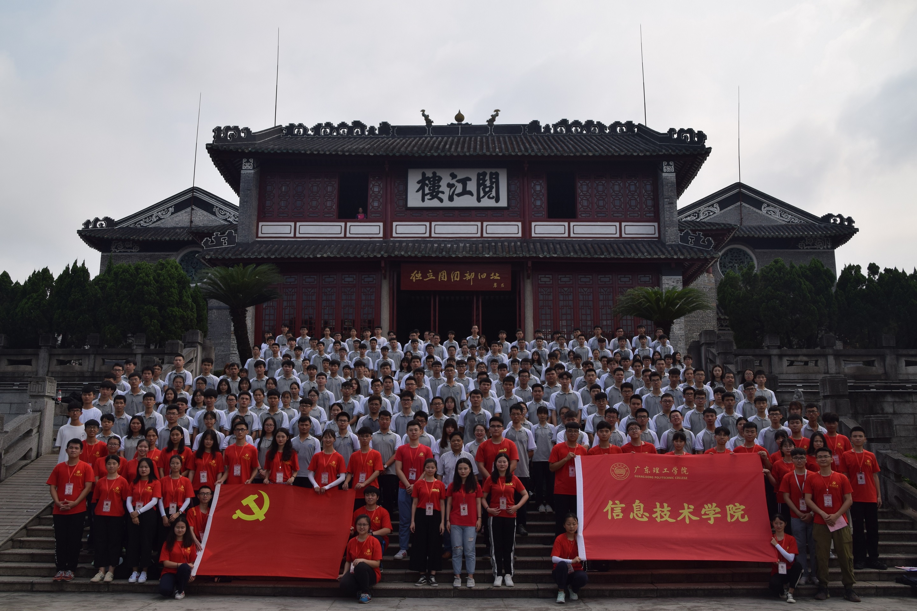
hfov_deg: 57.2
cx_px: 458
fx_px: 841
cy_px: 306
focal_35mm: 33
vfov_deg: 40.0
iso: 100
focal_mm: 22
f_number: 9
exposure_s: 1/320
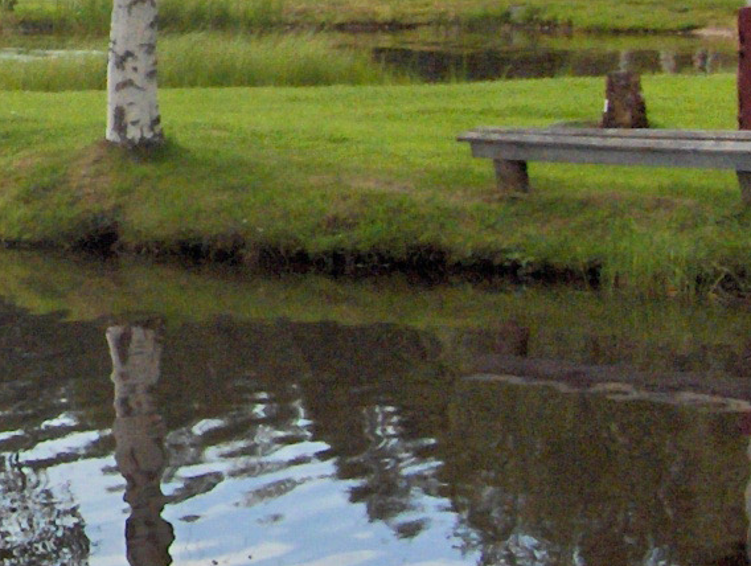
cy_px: -33
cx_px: -447
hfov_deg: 10.6
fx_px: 3868
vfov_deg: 8.3
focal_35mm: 178
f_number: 4.8
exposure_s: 1/952
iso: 100
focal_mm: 8
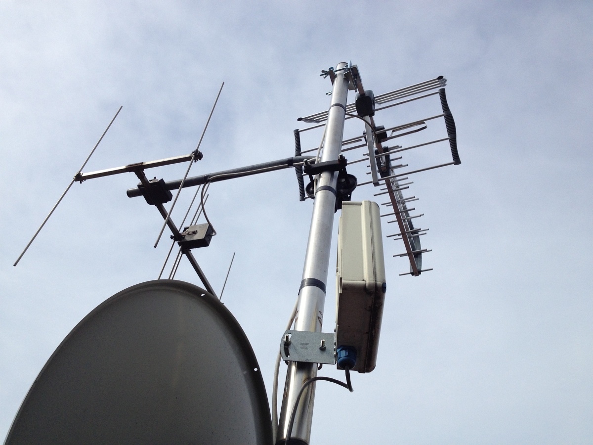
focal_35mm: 35
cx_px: 296
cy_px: 222
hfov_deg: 52.6
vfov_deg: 40.7
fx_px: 600
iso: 50
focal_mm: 4.28
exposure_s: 1/2907
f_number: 2.4
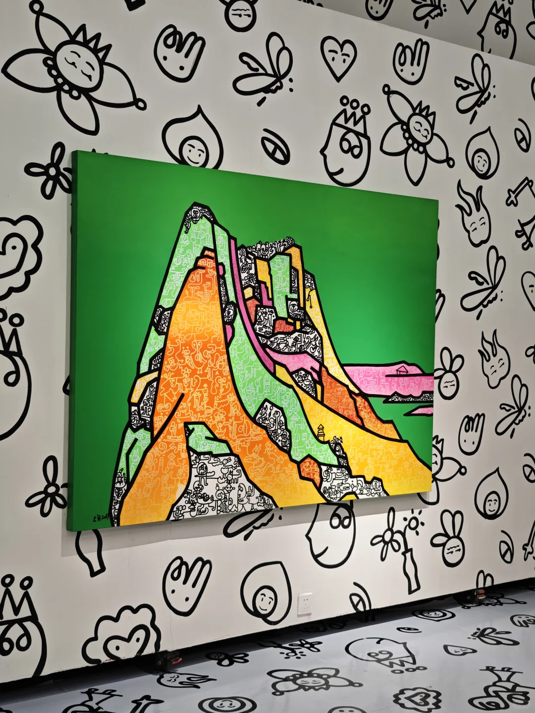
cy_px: 356
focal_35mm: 46
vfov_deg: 41.2
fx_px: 948
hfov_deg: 31.5
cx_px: 268
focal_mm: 8.72
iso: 160
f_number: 1.63
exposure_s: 1/100
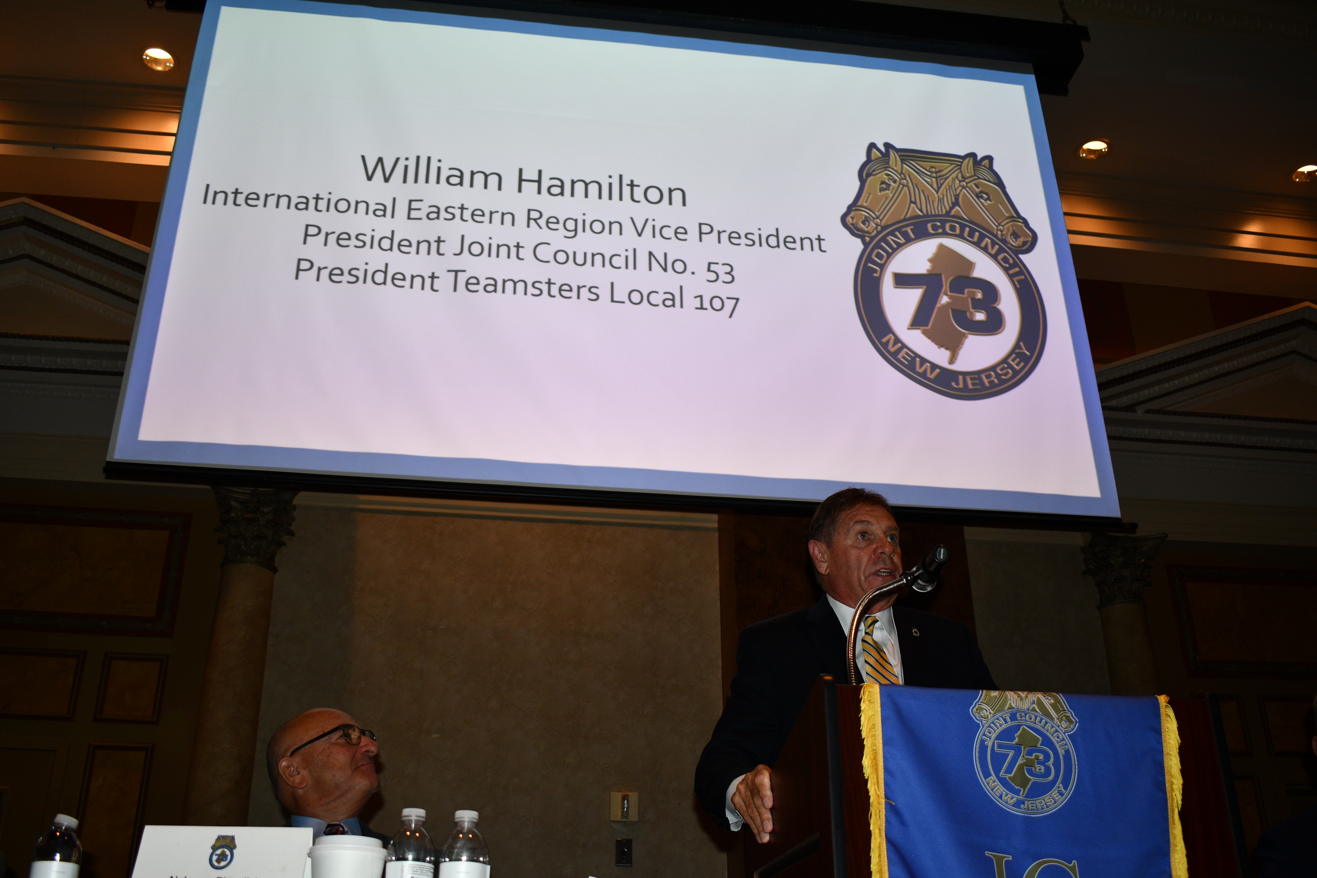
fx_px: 1244
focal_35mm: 34
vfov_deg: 38.9
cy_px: 439
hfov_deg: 55.8
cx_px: 658
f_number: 3.8
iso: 320
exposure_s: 1/125
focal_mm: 23
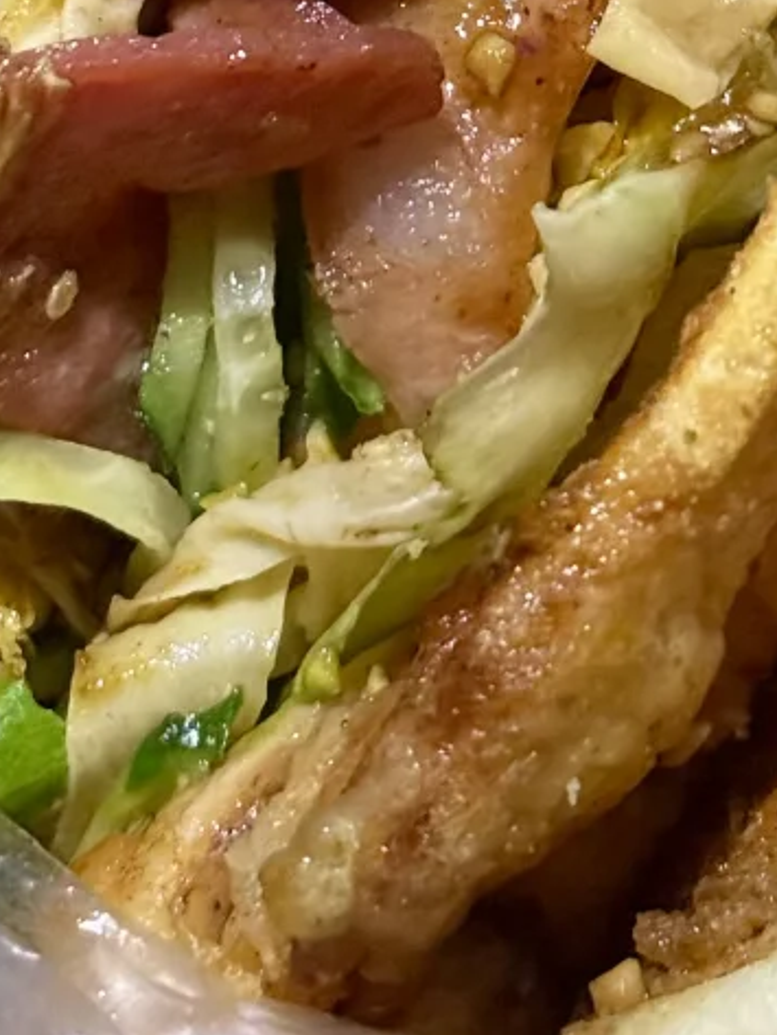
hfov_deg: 10.2
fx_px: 4368
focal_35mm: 146
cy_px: -309
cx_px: 558
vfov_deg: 13.1
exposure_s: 1/30
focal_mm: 6.76
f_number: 1.78
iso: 500
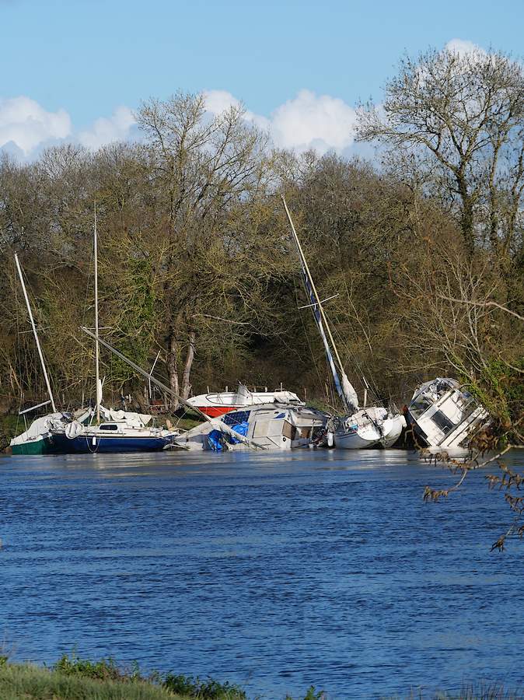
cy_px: 350
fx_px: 4041
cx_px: 262
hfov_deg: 7.4
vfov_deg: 9.9
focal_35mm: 200
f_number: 6.3
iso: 200
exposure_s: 1/1000
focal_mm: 100
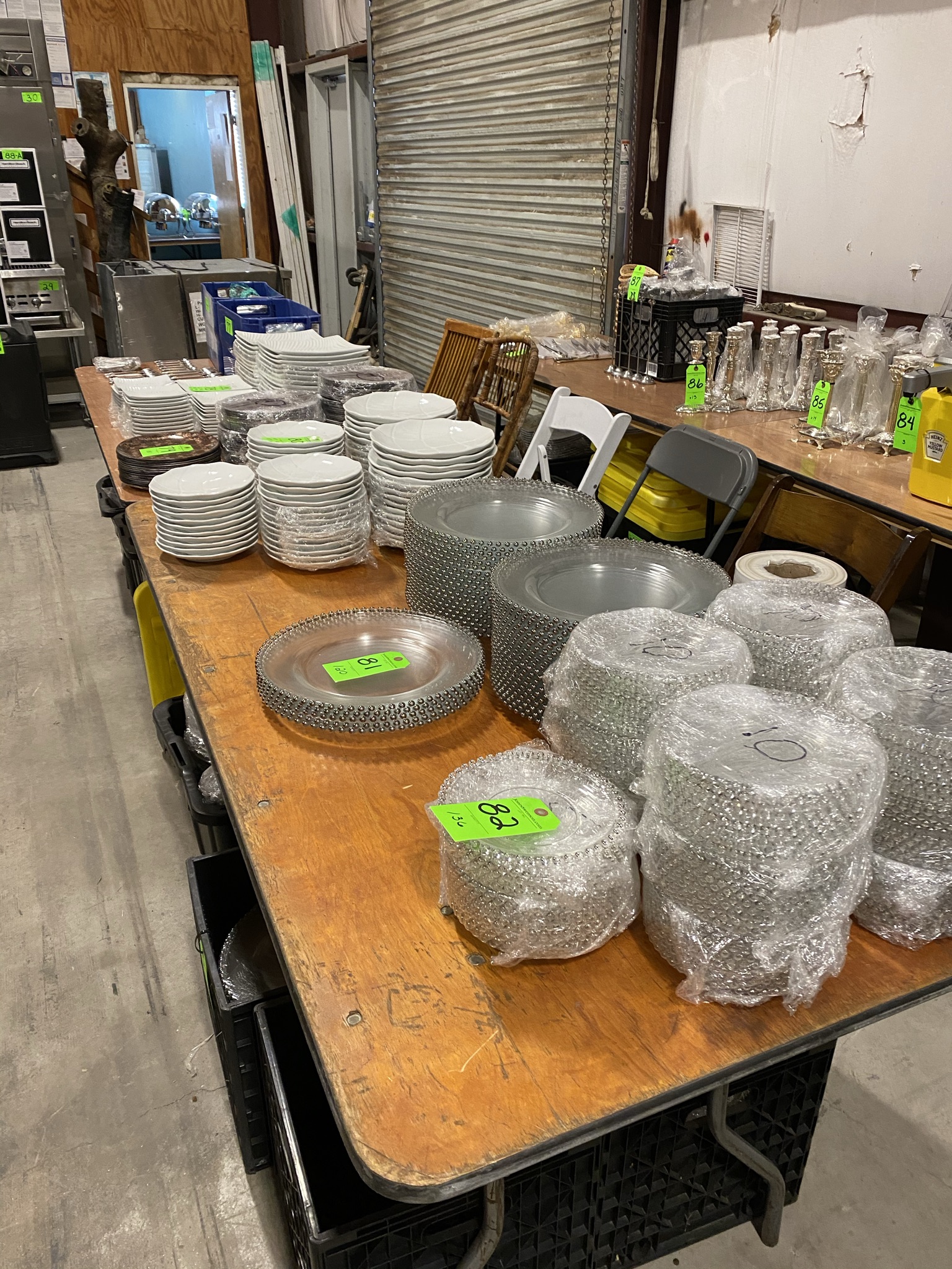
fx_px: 953
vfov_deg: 67.3
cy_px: 634
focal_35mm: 26
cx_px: 476
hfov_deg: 53.1
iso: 250
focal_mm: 4.25
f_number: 1.8
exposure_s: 1/60
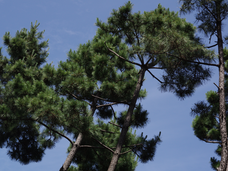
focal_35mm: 82
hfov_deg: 23.8
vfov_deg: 18.0
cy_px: 85
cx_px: 105
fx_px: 540
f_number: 10
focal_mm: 50
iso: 640
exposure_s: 1/640
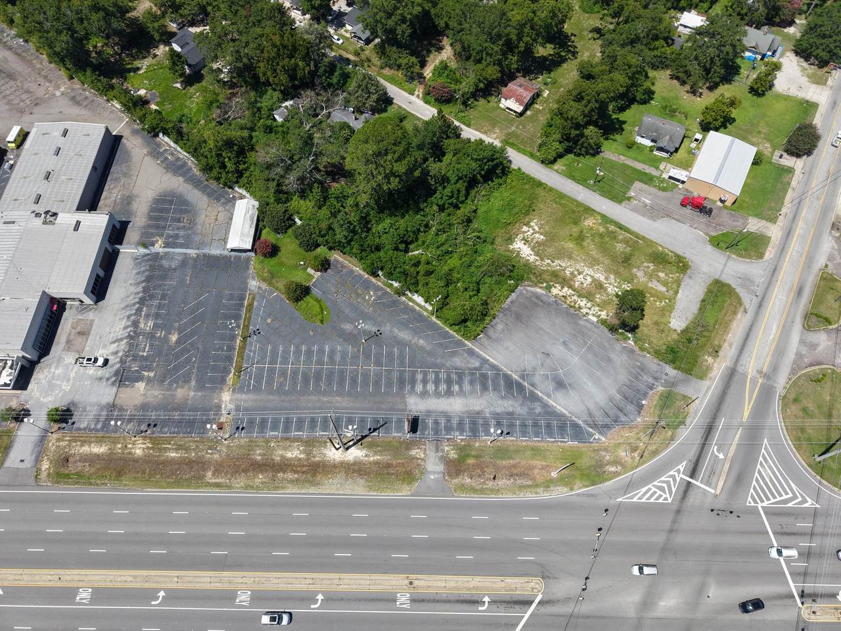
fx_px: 583
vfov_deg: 56.8
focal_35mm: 24
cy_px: 316
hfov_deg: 71.6
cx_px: 420
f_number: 1.8
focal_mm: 8.67
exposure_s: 1/4000
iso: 170
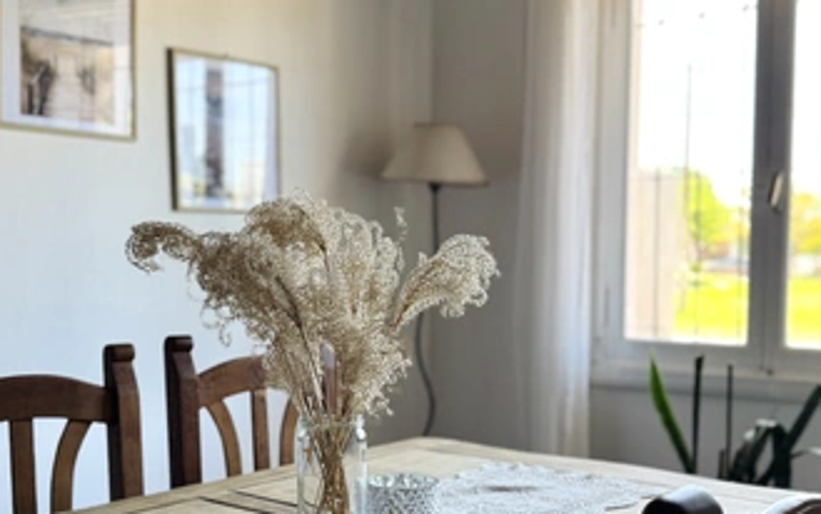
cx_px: 407
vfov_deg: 37.0
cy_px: 329
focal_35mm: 34
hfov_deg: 56.7
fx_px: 761
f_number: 1.78
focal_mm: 6.76
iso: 100
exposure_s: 1/136
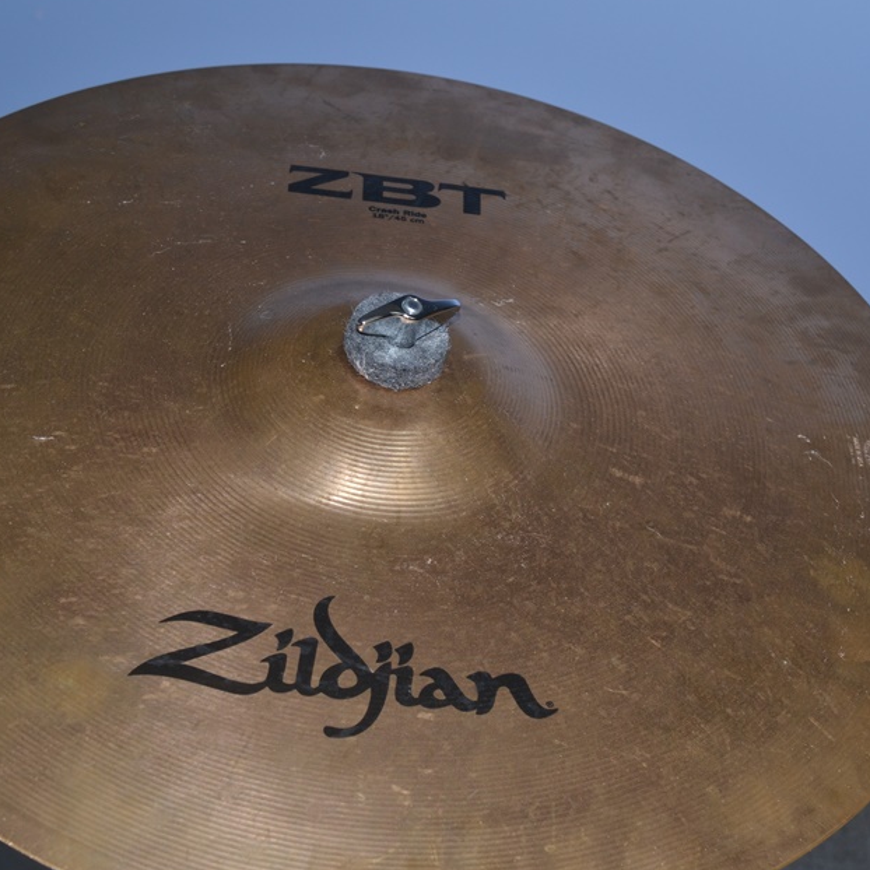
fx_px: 2332
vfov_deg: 21.1
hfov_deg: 21.1
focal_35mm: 82
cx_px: 481
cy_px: 445
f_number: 8
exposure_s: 1/60
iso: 180
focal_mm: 40
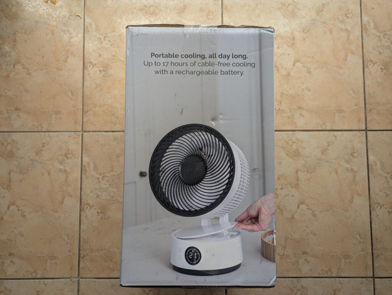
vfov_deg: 54.9
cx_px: 196
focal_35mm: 25
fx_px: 283
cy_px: 148
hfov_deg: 69.4
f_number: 1.89
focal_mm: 5.43
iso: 41
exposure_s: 1/210
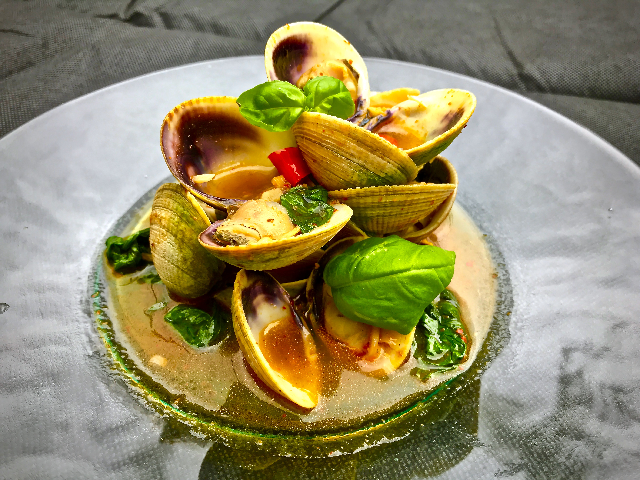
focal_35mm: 28
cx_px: 320
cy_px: 240
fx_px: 518
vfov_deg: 49.7
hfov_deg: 63.4
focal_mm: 3.99
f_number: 1.8
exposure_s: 1/107
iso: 20
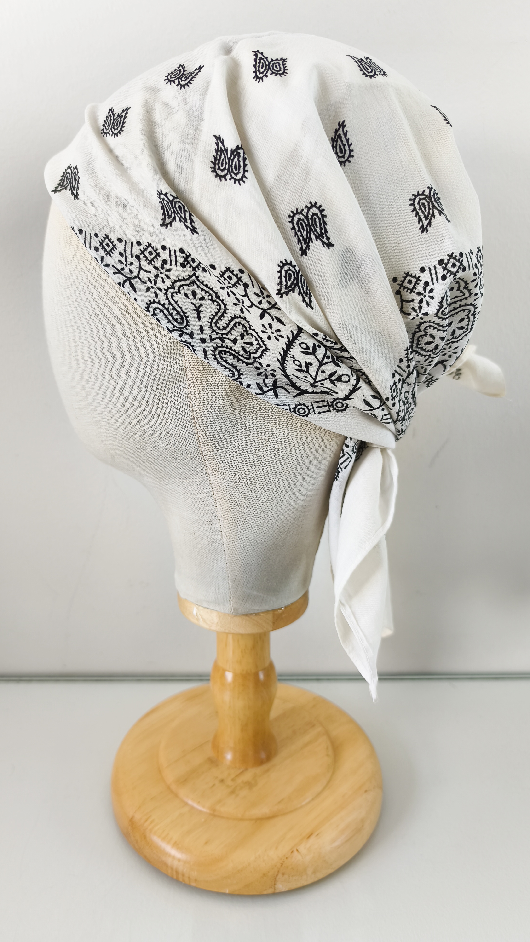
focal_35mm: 26
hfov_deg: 44.3
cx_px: 230
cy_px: 469
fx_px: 650
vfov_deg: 71.9
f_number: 1.65
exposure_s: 1/20
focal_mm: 6.14
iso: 50
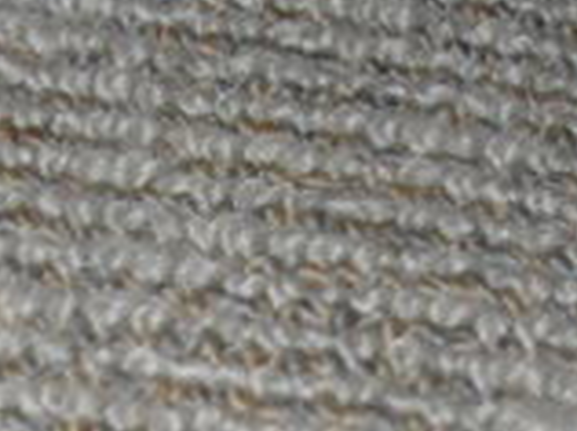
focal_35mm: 154
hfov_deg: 12.8
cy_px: 785
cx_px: 215
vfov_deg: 9.2
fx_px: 2563
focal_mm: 7.8
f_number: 4.8
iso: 79
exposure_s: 1/64
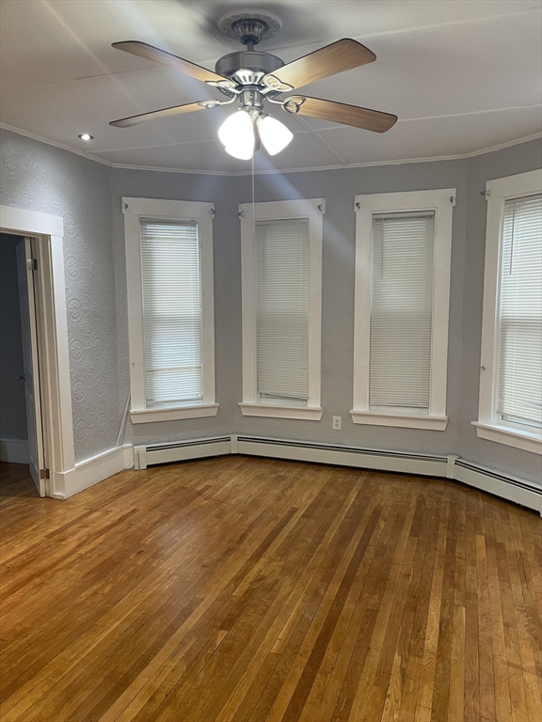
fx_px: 522
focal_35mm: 25
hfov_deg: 54.9
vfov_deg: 69.4
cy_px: 361
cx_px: 271
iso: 125
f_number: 1.6
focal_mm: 5.1
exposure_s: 1/60
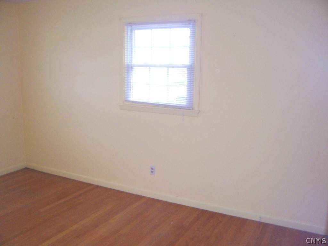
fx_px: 322
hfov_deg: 54.0
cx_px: 164
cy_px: 123
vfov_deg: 41.8
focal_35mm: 34
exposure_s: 1/60
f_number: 2.7
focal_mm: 5.6
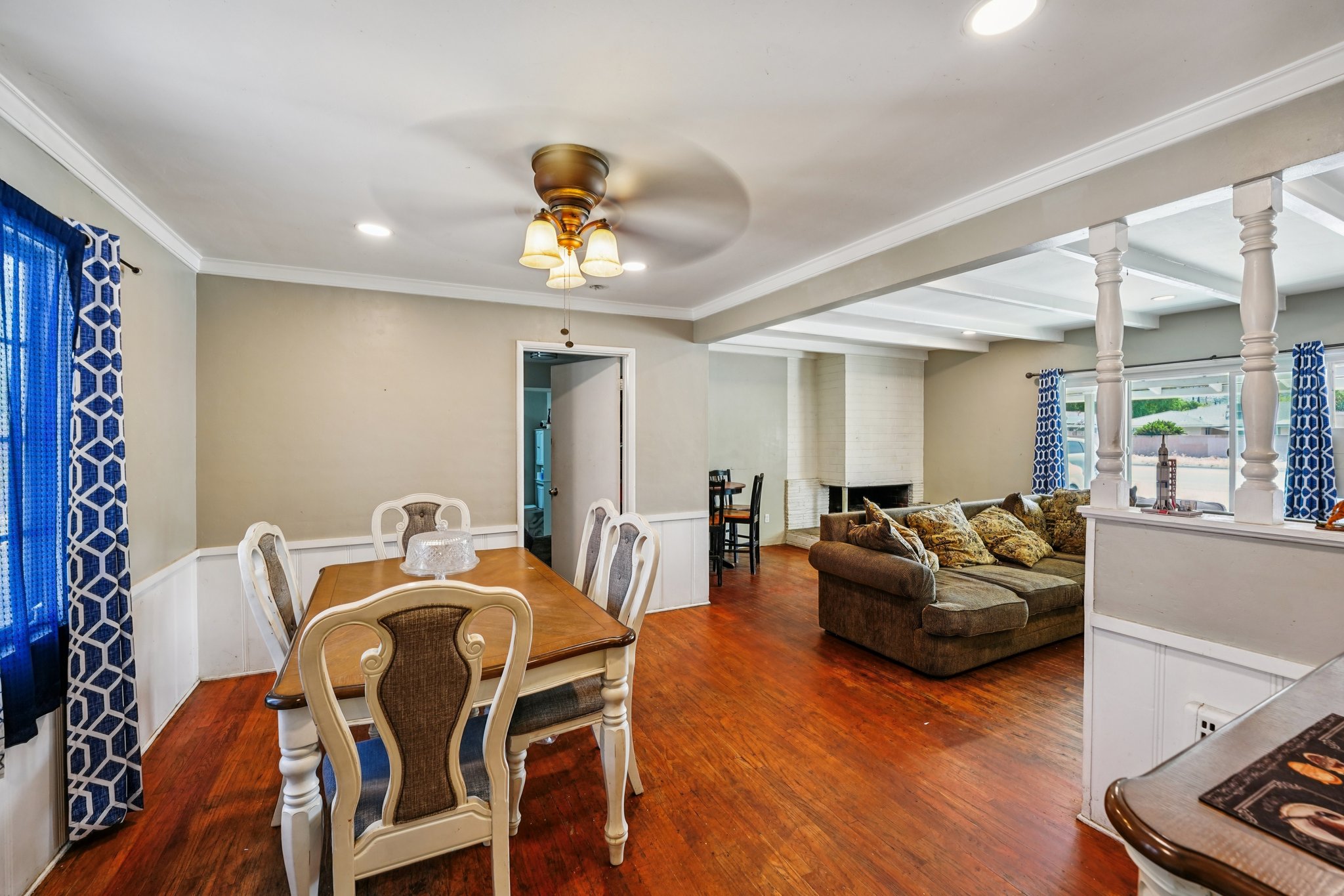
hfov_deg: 104.3
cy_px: 448
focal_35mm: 14
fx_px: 523
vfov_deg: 81.2
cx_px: 672
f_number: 8
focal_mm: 14
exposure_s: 1/25
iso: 400
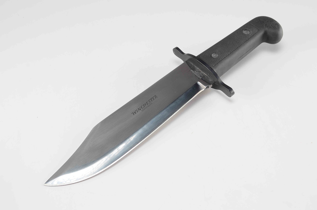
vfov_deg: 21.5
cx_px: 158
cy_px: 105
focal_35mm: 63
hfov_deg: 32.0
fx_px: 554
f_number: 10
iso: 100
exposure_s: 1/80
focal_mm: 42
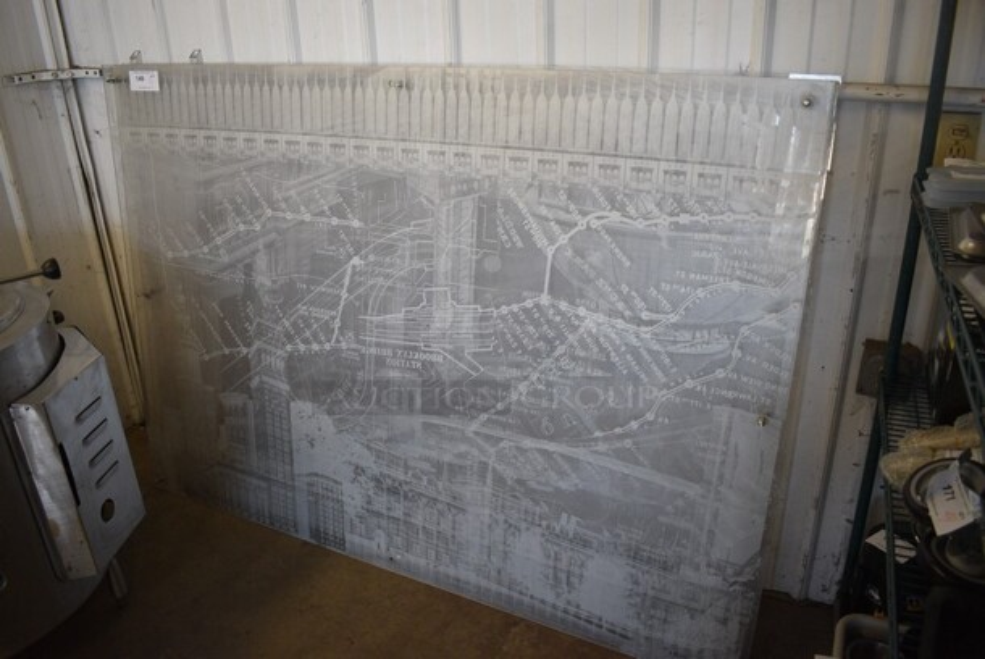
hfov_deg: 67.3
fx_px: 739
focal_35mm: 27
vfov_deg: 48.0
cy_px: 330
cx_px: 492
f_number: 3.5
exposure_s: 1/200
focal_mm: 18
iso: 800
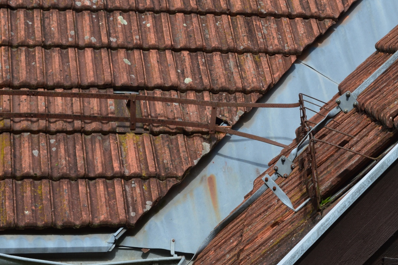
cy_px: 80
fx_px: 1279
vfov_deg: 11.8
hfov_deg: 17.7
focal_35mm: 116
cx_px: 240
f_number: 10
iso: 400
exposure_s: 1/320
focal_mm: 55
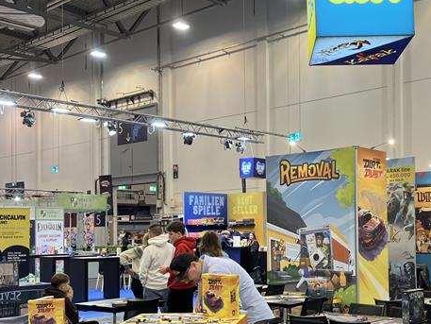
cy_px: 215
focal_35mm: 49
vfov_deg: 29.5
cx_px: 300
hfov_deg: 38.3
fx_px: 610
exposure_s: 1/100
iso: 80
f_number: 1.8
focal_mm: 3.99
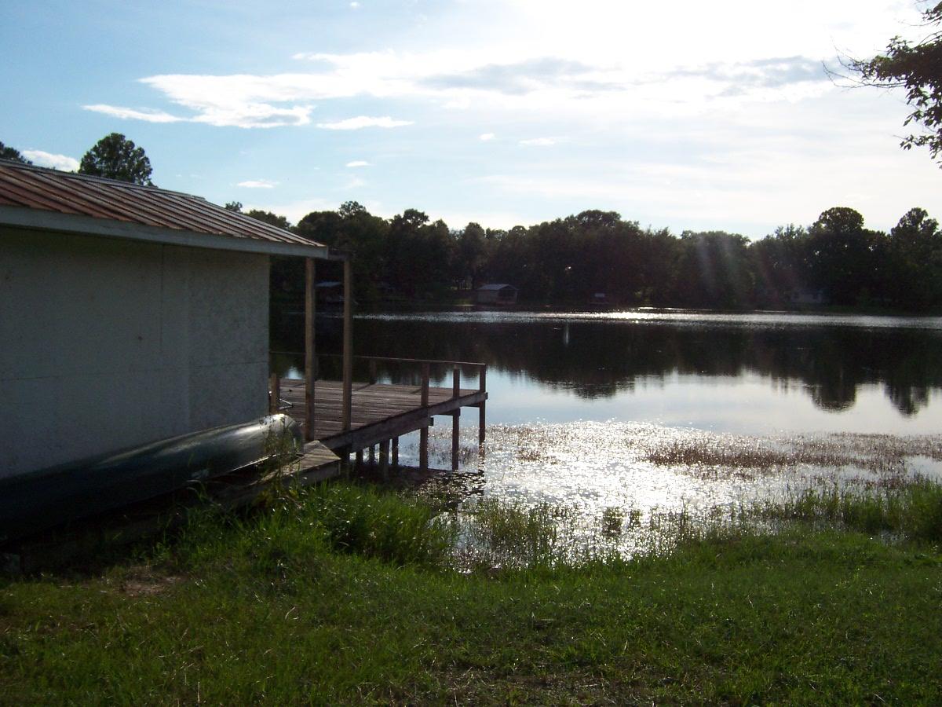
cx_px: 471
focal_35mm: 33
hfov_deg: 55.4
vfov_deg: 42.9
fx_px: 898
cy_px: 354
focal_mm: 5.5
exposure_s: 1/750
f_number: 5.6
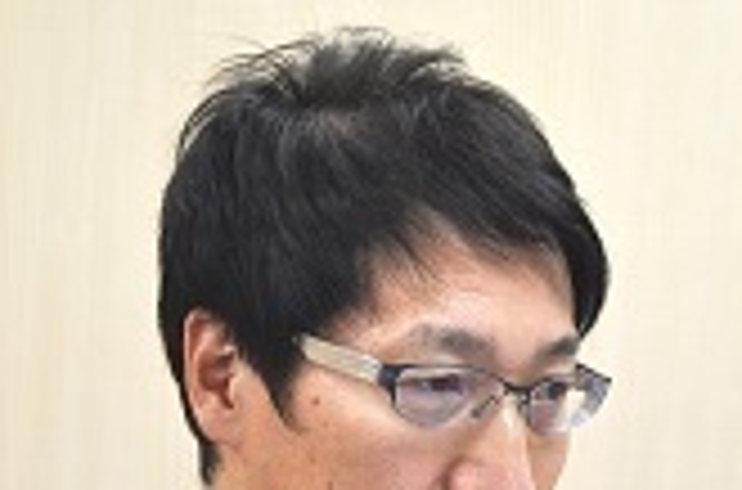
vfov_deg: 15.3
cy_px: 564
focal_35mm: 86
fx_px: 1767
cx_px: 524
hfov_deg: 23.5
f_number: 4
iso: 500
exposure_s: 1/60
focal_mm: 22
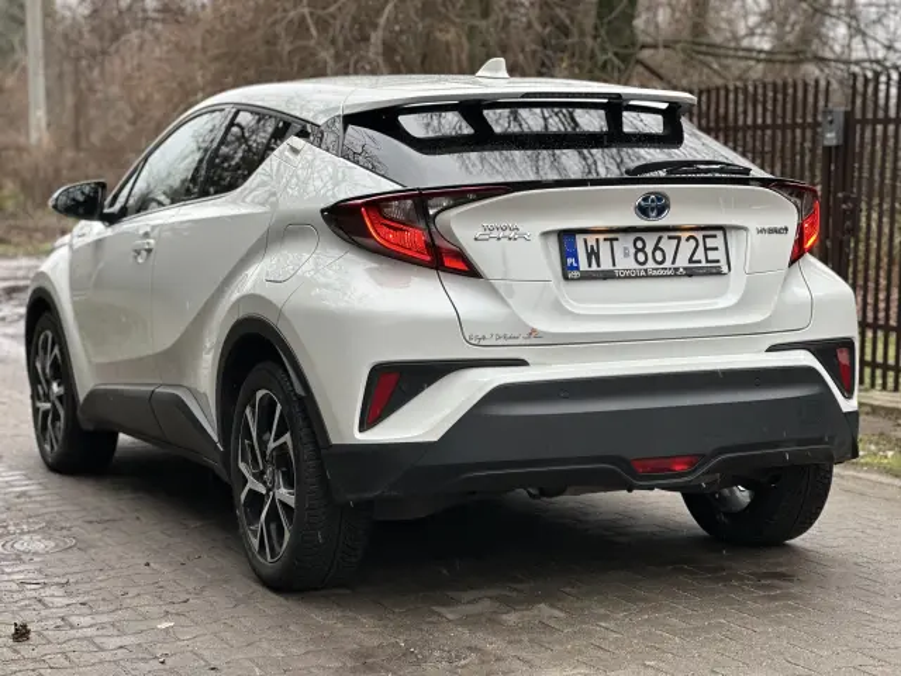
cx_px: 450
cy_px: 338
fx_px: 2004
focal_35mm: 77
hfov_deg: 25.3
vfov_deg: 19.1
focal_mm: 9
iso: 100
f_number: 2.8
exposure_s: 1/121
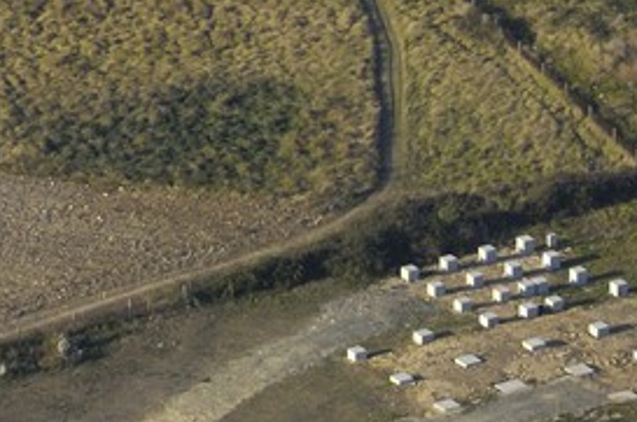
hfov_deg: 3.7
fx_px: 9644
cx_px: 1843
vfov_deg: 2.5
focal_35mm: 546
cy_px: 1145
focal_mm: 62
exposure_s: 1/400
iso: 100
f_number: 5
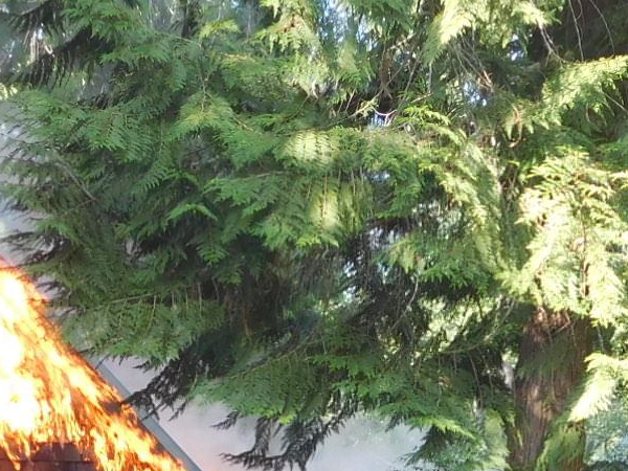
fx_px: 3501
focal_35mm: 193
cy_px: 632
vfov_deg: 7.6
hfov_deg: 10.2
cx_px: 388
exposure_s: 1/60
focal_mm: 9
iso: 125
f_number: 3.8
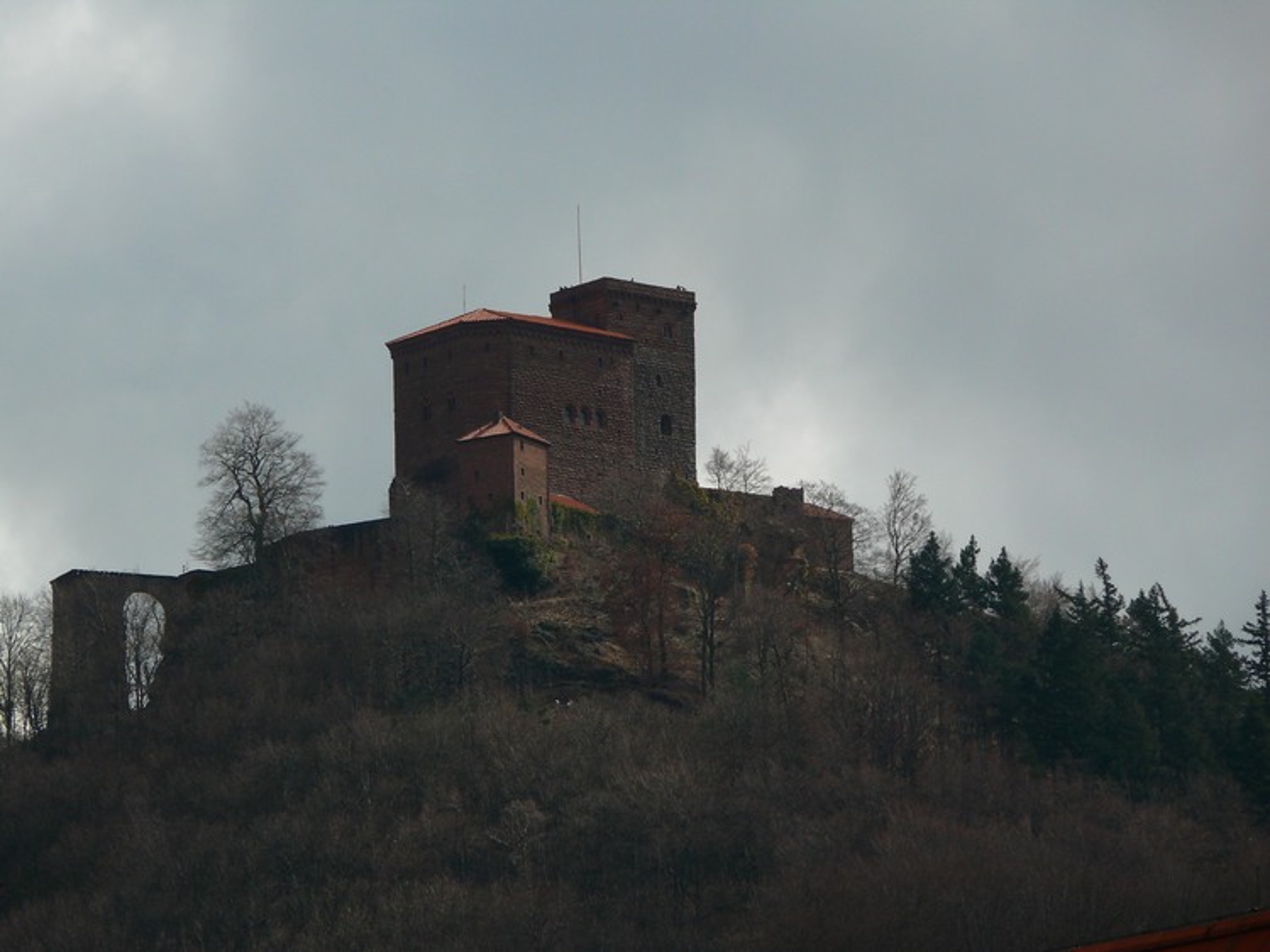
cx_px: 635
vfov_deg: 4.3
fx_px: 12653
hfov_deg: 5.7
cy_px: 476
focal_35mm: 345
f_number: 5.6
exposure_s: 1/200
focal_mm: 72.9
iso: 100
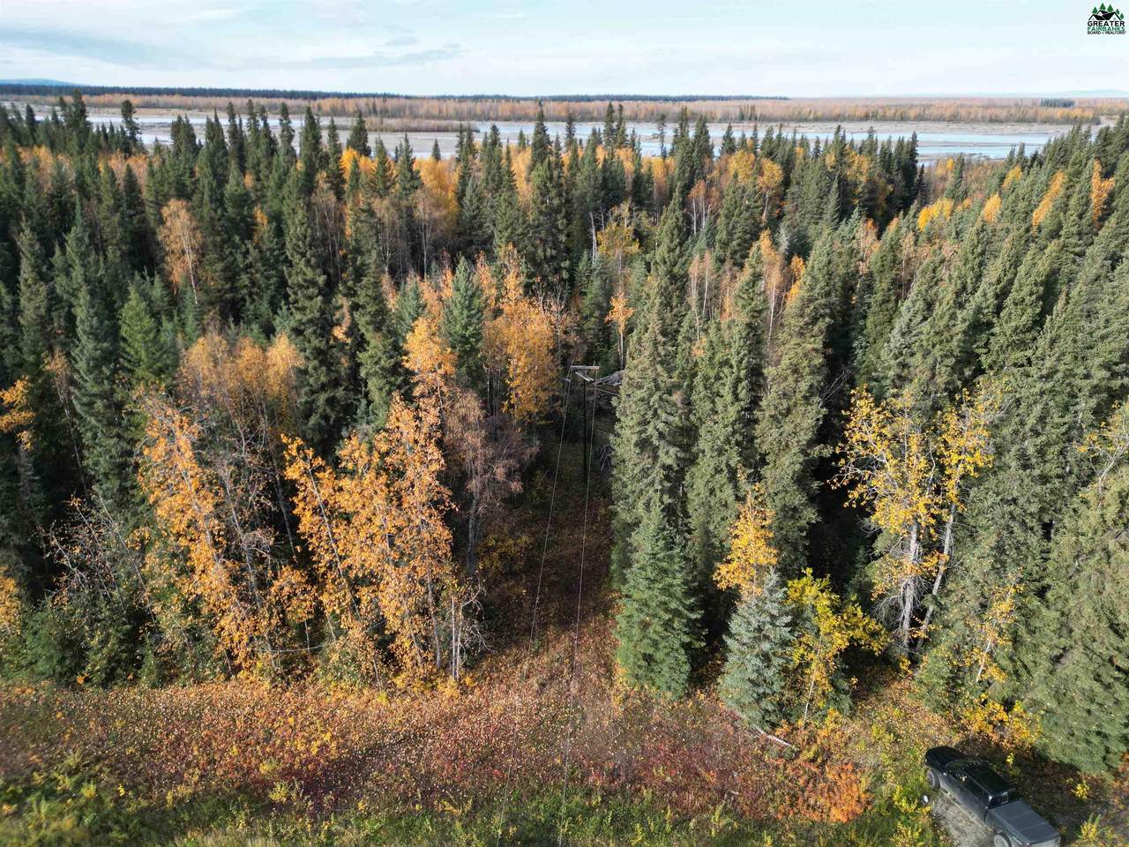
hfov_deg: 71.6
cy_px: 424
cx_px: 564
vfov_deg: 56.8
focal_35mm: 24
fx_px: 783
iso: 150
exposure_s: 1/1250
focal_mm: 6.72
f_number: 1.7
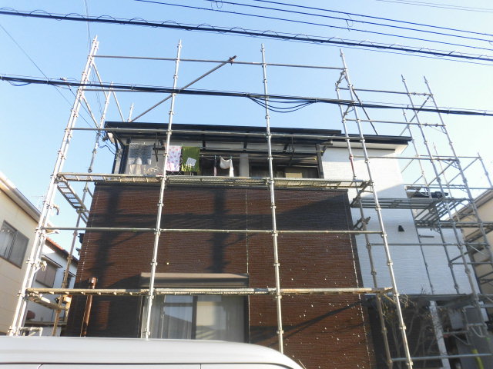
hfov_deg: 71.6
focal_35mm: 24
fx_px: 342
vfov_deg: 56.8
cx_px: 246
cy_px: 184
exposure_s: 1/320
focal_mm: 4.3
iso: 100
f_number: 3.1
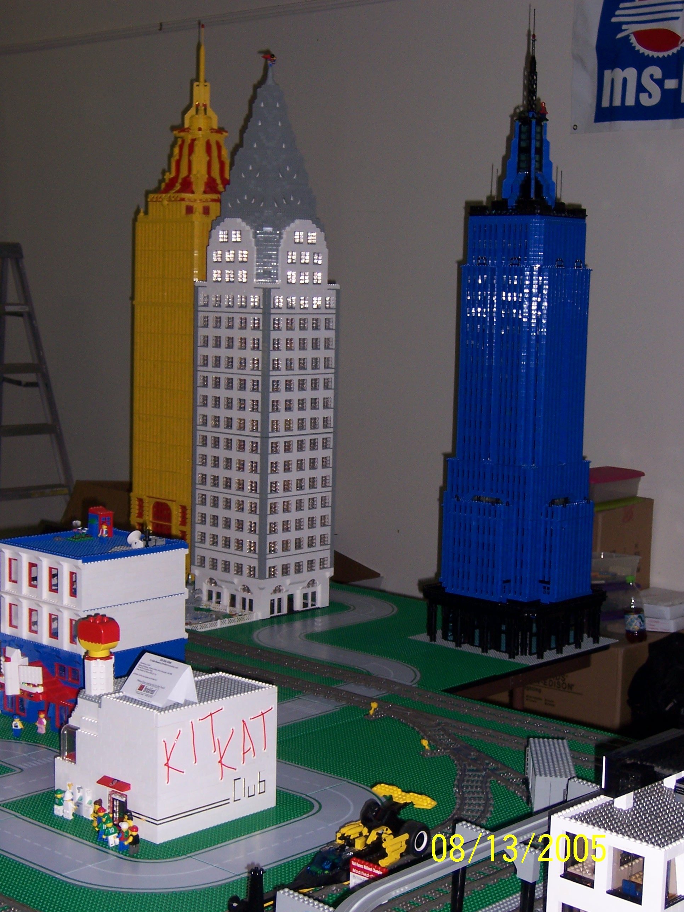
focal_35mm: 60
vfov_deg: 32.2
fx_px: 1581
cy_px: 456
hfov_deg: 24.4
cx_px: 342
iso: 80
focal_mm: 10
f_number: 4
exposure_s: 1/90
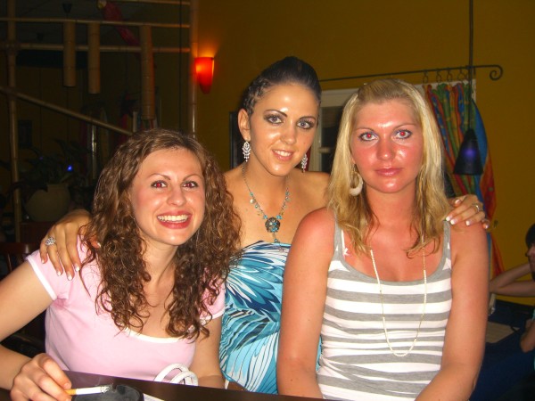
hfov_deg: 49.0
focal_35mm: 38
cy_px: 200
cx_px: 268
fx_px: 587
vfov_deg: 37.7
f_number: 2.8
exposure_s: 1/60
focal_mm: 7.9
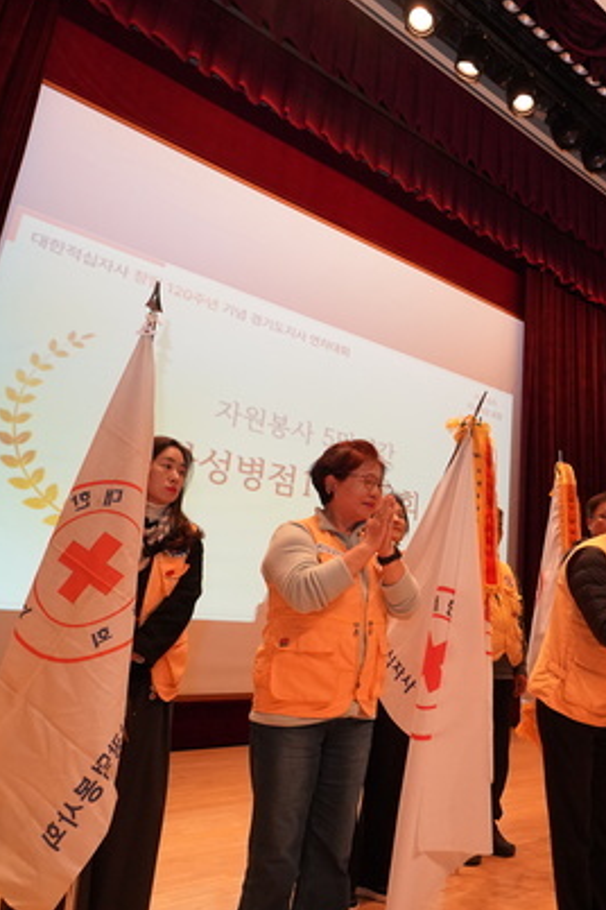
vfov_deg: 71.5
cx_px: 522
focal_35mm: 25
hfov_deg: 47.2
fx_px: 631
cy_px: 443
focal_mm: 16
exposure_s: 1/160
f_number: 4
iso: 3200
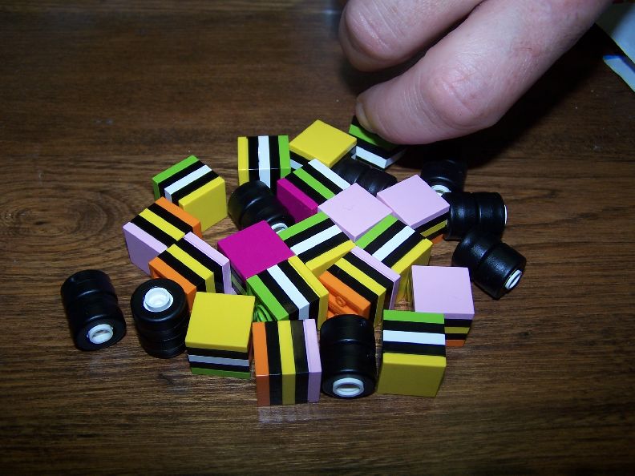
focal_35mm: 38
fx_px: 697
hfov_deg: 49.0
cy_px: 238
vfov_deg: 37.7
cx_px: 318
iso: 80
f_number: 2.8
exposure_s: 1/60
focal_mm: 6.3
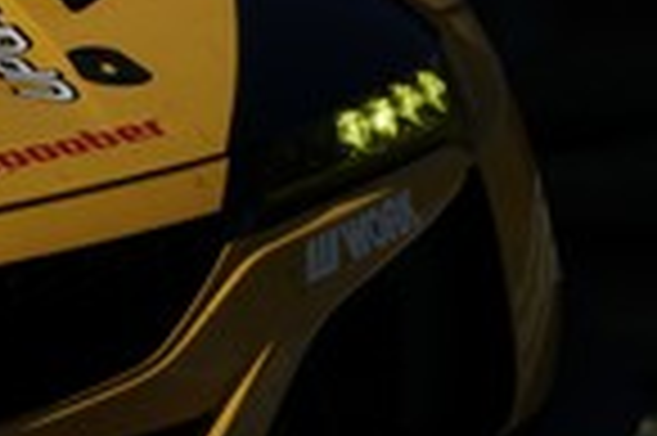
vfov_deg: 0.6
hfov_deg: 0.8
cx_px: -922
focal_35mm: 2448
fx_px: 44625
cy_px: -18
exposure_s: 1/1250
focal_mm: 496
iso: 200
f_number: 11
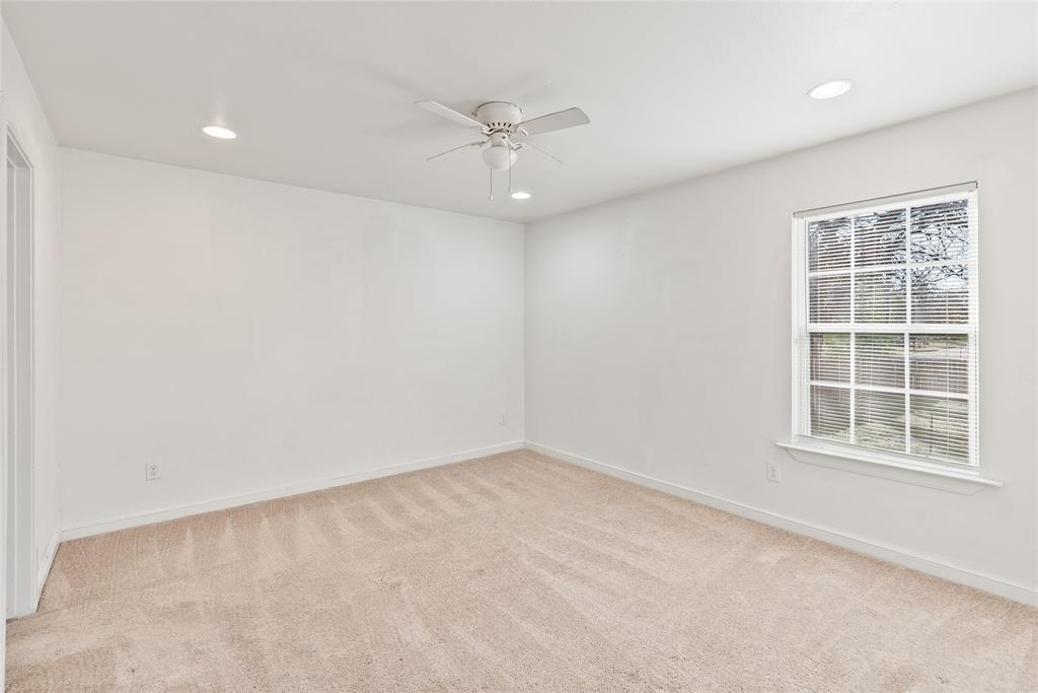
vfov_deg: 73.8
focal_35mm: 16
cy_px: 346
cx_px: 519
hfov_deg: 96.7
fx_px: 461
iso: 640
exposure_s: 1/50
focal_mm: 16
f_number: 6.3
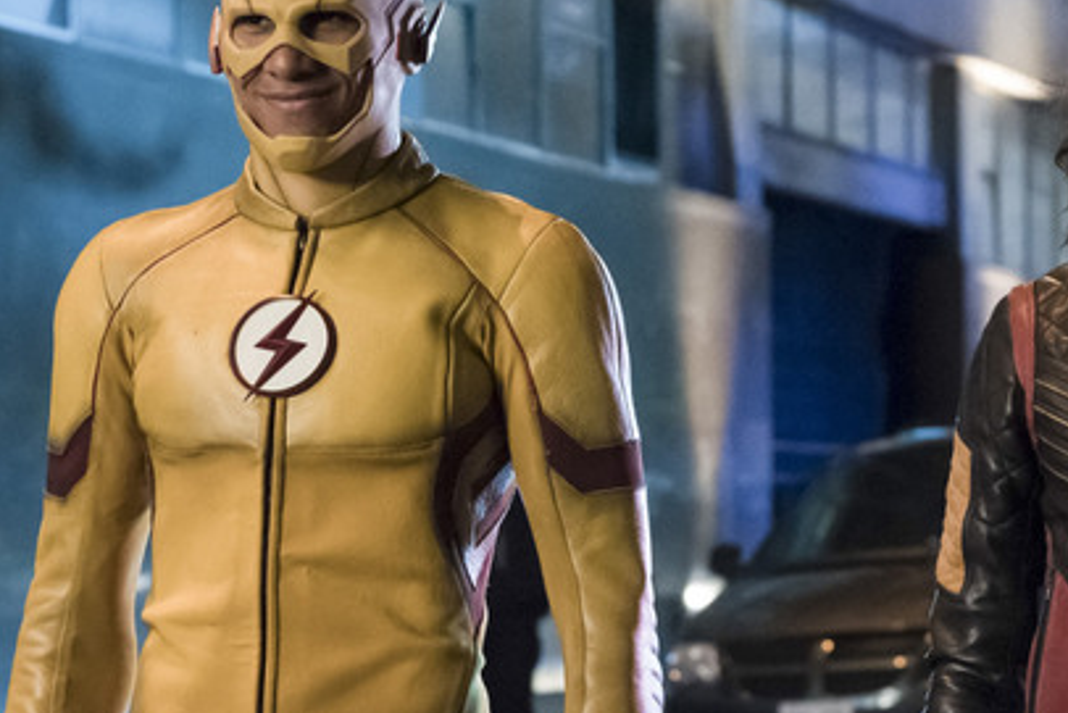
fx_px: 4273
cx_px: 666
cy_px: 363
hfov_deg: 14.2
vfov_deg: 9.5
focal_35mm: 144
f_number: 4
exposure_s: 1/250
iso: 6400
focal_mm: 50
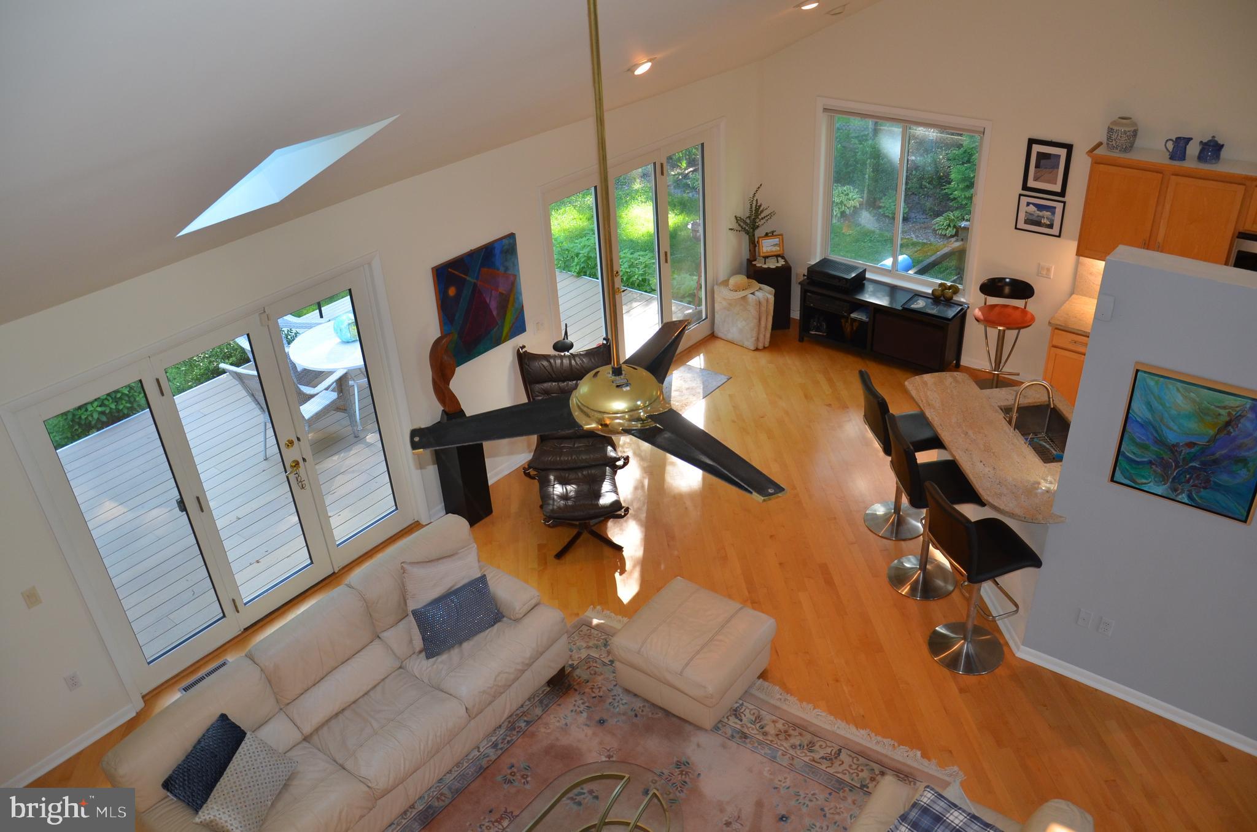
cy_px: 416
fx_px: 941
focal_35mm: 27
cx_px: 628
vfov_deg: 47.7
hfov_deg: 67.5
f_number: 3.5
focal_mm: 18
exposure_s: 1/60
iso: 450
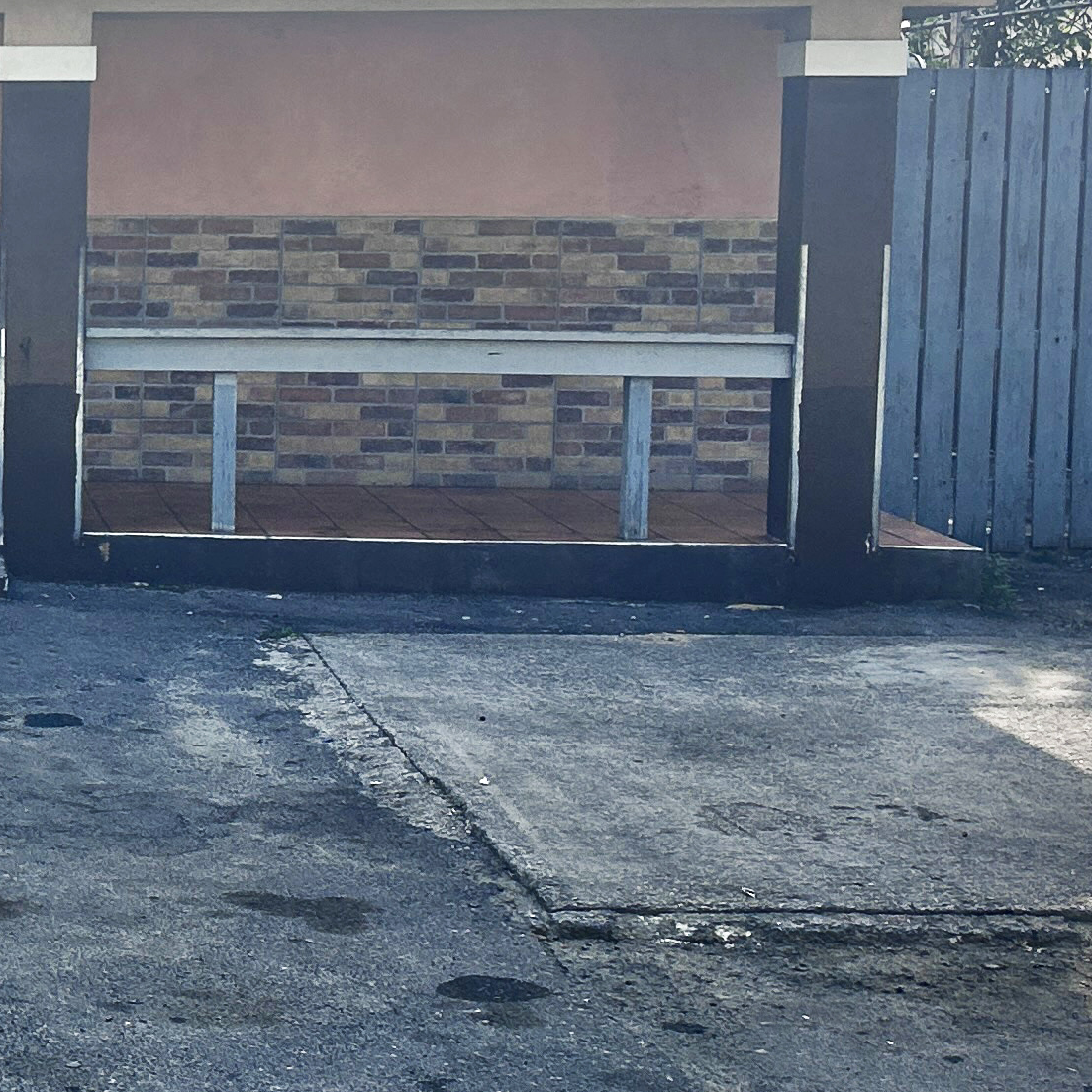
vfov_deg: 20.6
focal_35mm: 84
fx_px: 2998
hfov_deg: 19.0
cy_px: 418
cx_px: -373
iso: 50
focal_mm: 5.7
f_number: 1.5
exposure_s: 1/3704
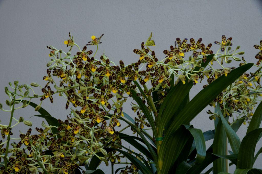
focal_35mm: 78
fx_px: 568
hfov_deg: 26.0
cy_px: 87
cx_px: 131
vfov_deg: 17.5
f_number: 22
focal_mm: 78
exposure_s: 1/50
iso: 1000
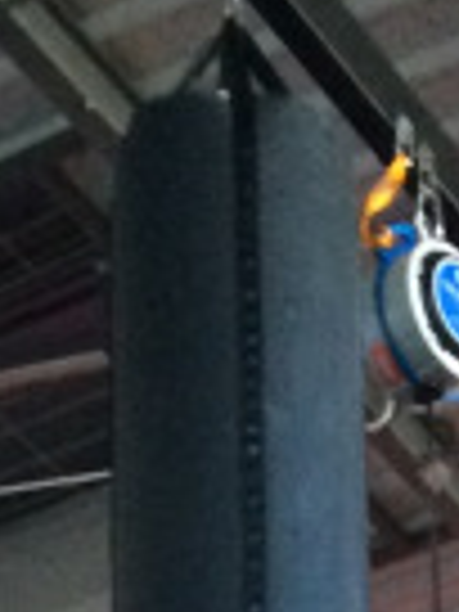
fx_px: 3324
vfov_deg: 8.7
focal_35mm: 188
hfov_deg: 7.9
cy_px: 1850
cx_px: 335
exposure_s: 1/33
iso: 320
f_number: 2.2
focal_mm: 4.15
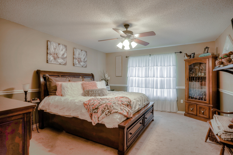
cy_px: 78
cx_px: 116
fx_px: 116
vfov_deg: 67.4
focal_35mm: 18
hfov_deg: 90.0
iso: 100
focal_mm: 18
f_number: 8
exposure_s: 1/1.67
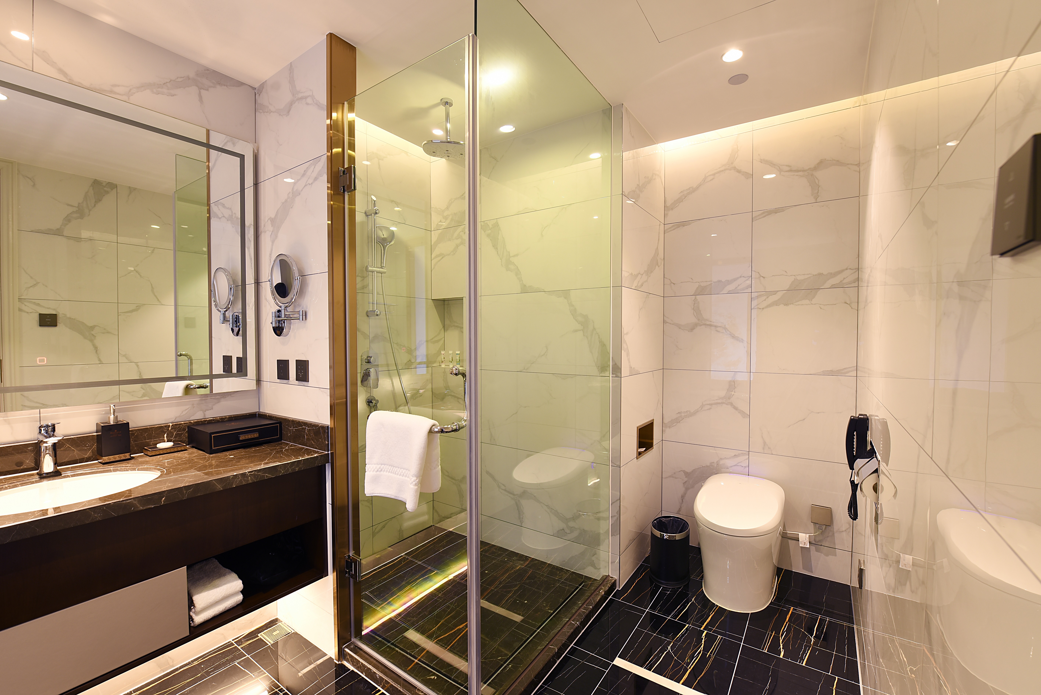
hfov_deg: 100.4
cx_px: 520
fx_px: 434
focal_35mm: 15
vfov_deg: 77.4
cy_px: 348
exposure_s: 1/2
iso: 100
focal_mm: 15
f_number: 7.1
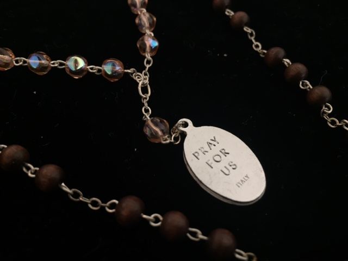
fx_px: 292
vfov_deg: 48.2
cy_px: 130
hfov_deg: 61.7
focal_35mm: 29
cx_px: 174
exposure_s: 1/30
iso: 64
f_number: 2.2
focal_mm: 4.15
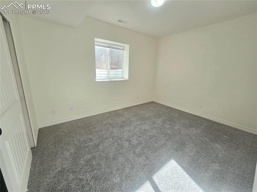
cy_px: 96
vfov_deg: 89.9
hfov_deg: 106.2
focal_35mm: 13
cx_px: 128
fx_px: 96
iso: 50
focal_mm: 2.2
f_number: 2.2
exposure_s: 1/256
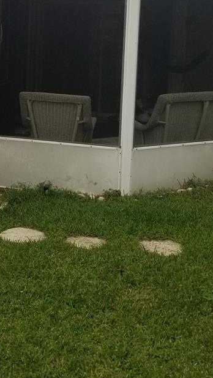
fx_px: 552
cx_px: 65
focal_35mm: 55
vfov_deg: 35.9
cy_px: 50
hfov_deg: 21.7
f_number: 1.7
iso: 50
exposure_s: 1/1224
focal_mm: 4.3
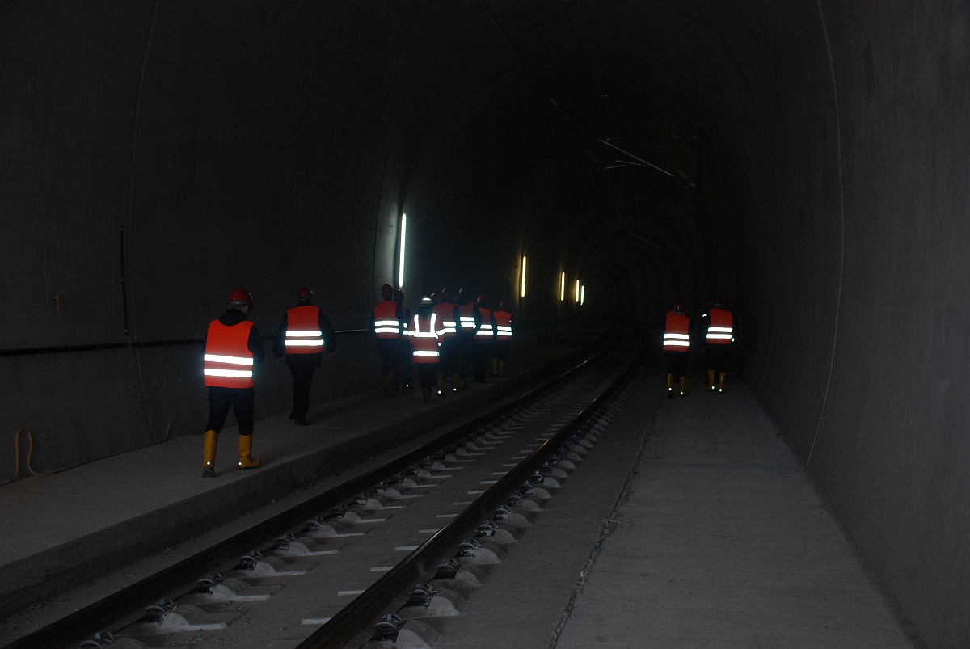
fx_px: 1254
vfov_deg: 29.0
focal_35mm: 46
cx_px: 485
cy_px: 324
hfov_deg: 42.3
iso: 250
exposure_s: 1/60
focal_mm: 31
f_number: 4.2
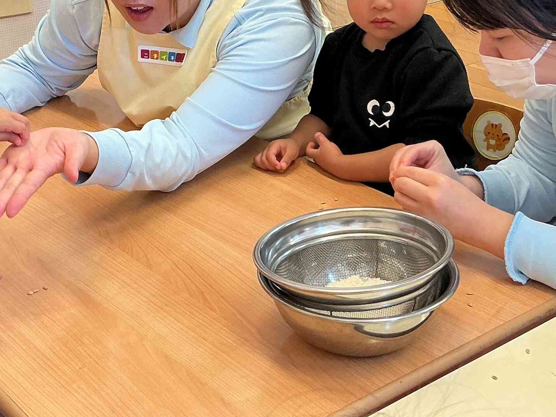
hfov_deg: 29.8
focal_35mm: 65
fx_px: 1044
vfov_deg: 22.6
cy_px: 166
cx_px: 232
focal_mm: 3
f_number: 1.8
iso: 50
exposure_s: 1/60
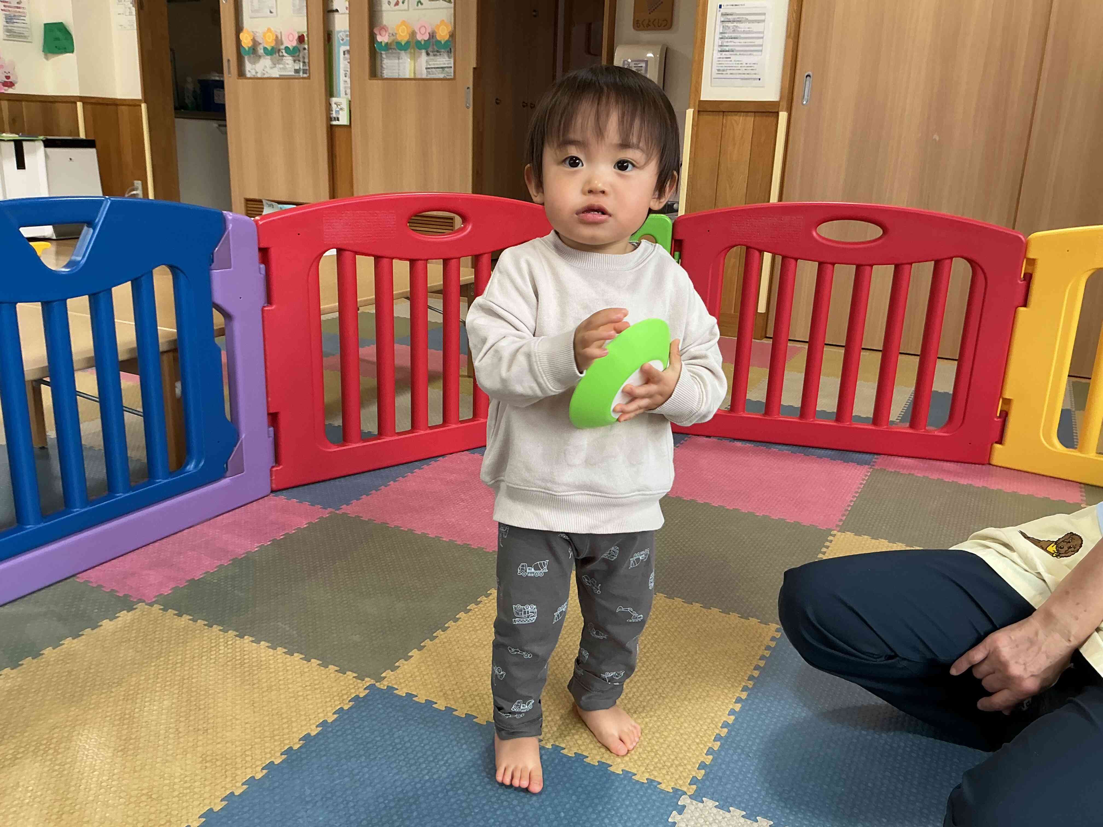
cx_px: 552
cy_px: 414
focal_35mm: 29
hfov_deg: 61.7
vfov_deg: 48.2
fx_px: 924
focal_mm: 3
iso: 40
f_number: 1.8
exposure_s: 1/60
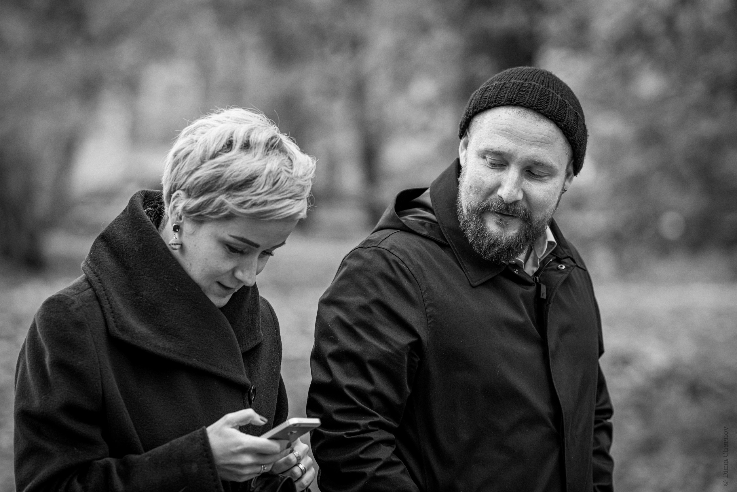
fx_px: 2764
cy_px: 246
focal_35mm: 135
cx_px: 368
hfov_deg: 15.2
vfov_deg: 10.2
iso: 1250
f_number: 3.2
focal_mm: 135
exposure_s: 1/400
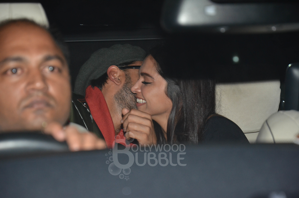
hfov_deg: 13.1
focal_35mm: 158
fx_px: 1305
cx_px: 150
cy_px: 99
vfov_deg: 8.7
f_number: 5.6
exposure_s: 1/200
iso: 1000
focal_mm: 105
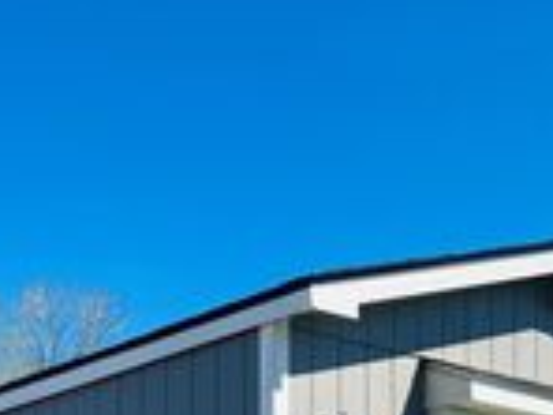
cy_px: 570
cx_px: -34
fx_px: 1406
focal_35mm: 88
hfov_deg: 21.3
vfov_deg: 15.8
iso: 50
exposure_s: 1/3571
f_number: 1.5
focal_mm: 5.7
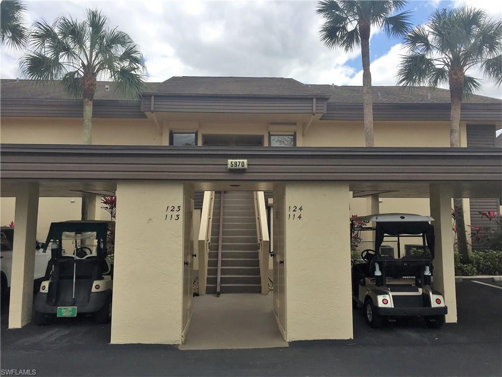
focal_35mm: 29
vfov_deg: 48.2
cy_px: 188
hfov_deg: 61.7
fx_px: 421
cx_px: 251
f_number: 2.2
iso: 32
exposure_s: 1/1980
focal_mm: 4.15
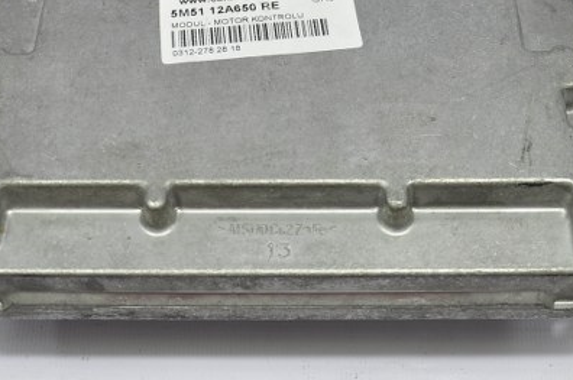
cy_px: 118
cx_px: 291
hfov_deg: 27.0
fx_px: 1192
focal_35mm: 75
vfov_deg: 18.1
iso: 200
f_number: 4.5
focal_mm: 22
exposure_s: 1/40
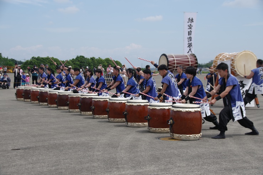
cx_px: 132
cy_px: 88
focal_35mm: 66
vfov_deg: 20.6
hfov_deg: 30.5
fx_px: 482
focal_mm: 43
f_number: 8
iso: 160
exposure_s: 1/250
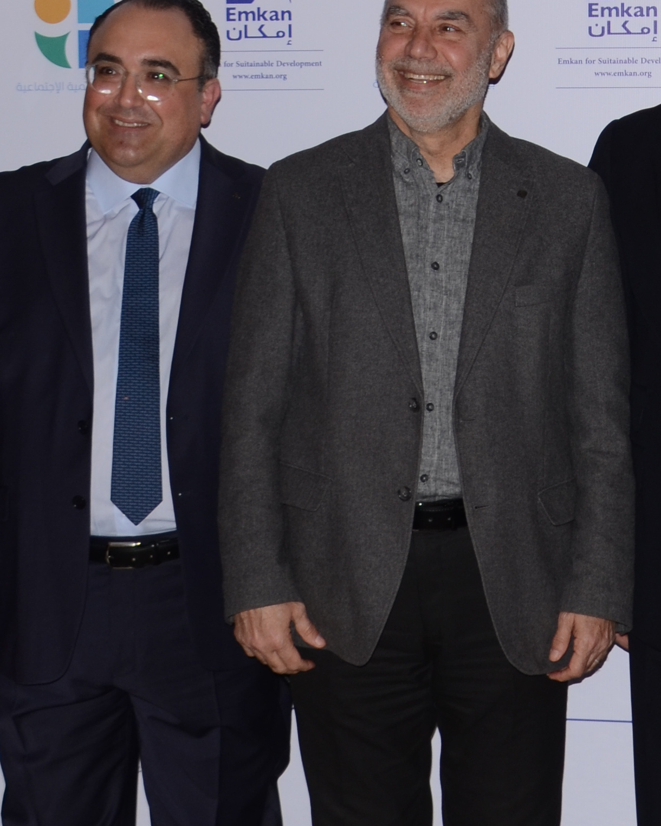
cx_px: 805
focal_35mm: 109
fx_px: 2664
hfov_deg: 13.7
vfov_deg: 17.5
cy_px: 199
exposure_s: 1/250
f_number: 4.5
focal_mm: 24
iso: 250
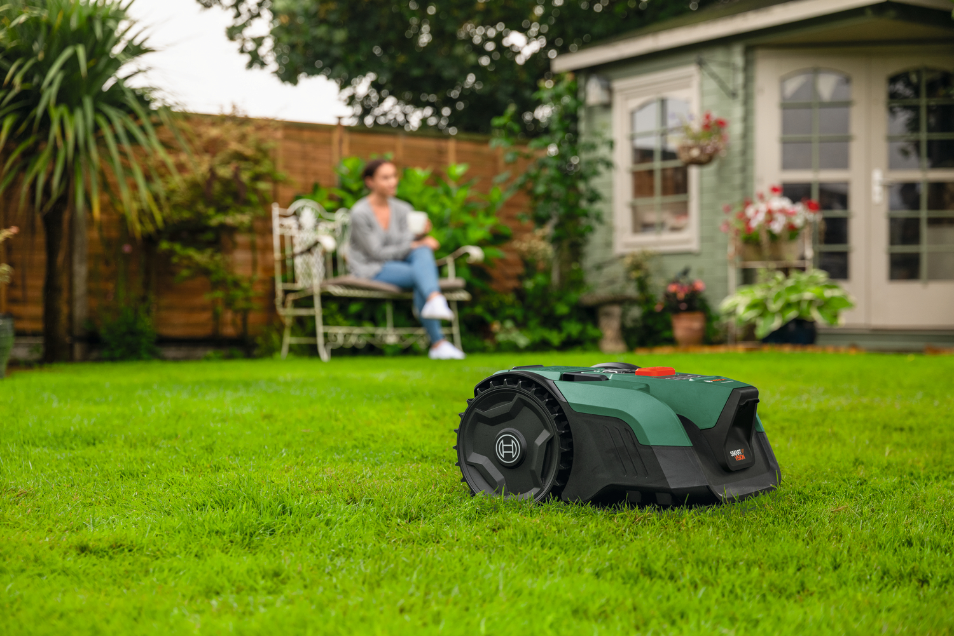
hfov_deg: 37.5
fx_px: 1405
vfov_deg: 25.5
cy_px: 318
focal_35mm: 53
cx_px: 477
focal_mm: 53
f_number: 3.5
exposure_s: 1/160
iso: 400
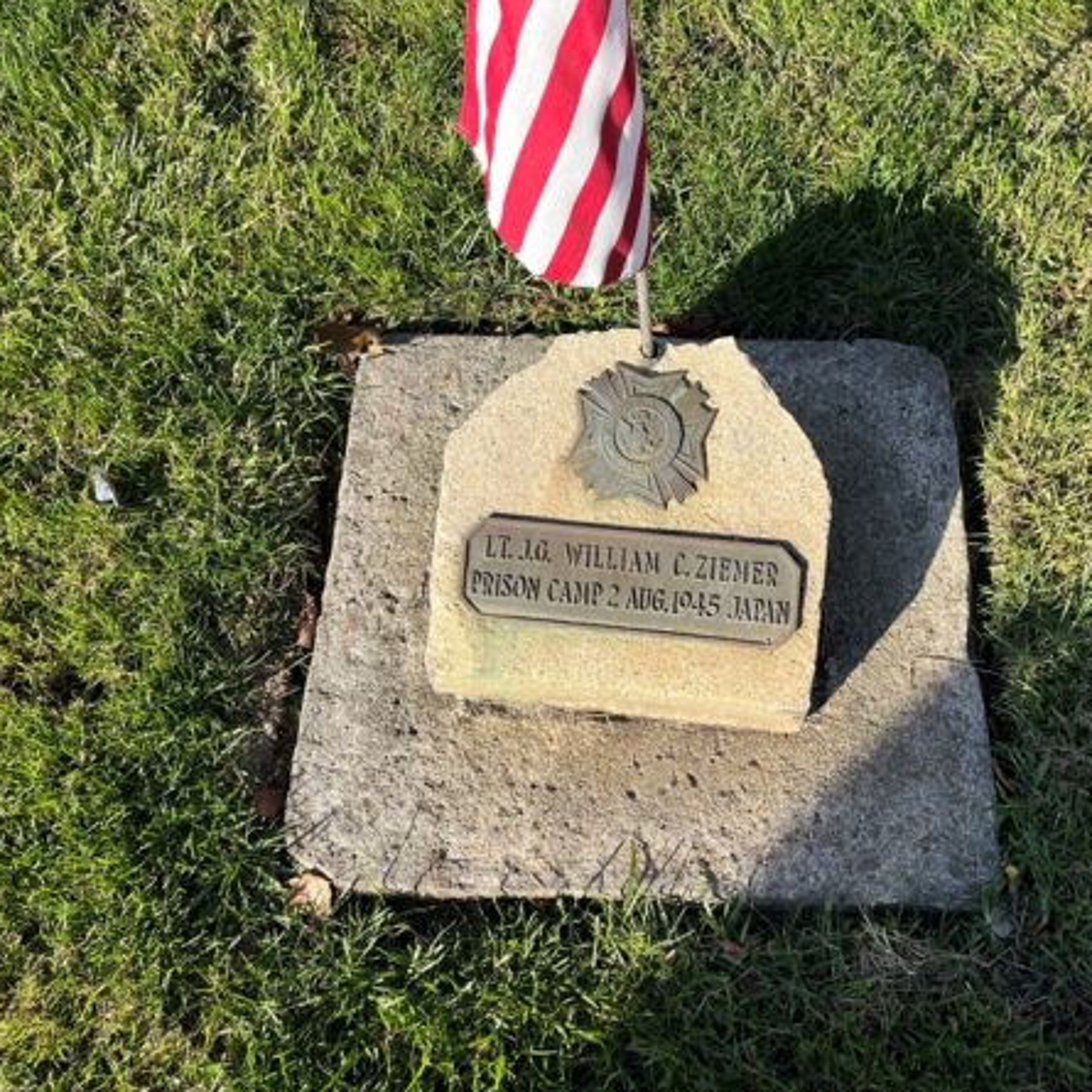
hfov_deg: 52.3
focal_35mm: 31
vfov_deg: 52.5
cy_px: 542
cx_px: 628
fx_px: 1106
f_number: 1.6
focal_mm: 5.1
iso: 50
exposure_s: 1/1721
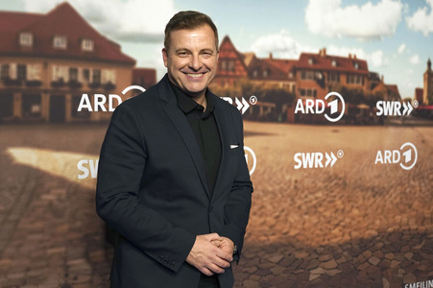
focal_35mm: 50
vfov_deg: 27.0
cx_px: 216
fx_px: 601
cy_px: 144
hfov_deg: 39.6
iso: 2500
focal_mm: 50
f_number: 4.5
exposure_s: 1/250
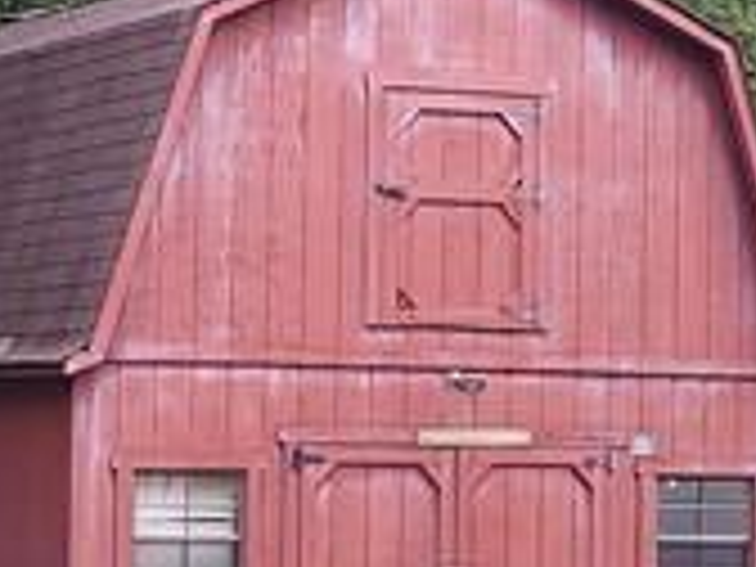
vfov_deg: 10.1
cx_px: 58
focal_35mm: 146
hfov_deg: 13.4
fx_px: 3189
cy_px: 396
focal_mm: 5.23
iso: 50
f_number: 1.8
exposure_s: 1/185
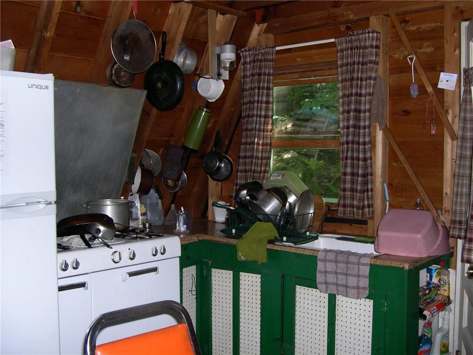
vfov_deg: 37.7
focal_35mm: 38
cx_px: 236
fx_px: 519
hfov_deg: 49.0
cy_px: 178
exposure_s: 1/60
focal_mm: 8
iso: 132
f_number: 2.8
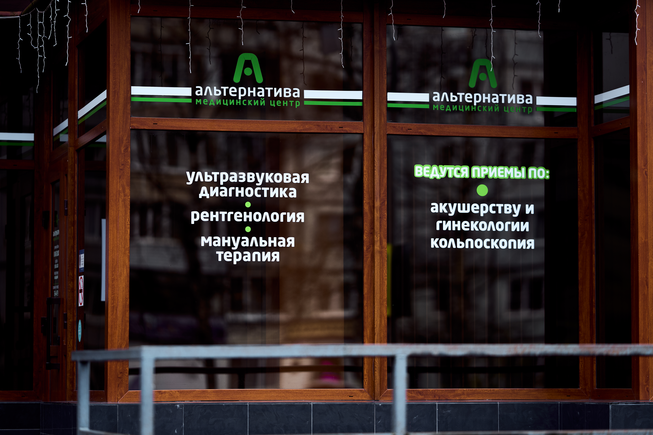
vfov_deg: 10.2
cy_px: 218
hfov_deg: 15.2
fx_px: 2449
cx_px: 326
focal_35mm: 135
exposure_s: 1/250
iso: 100
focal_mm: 135
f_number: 1.8
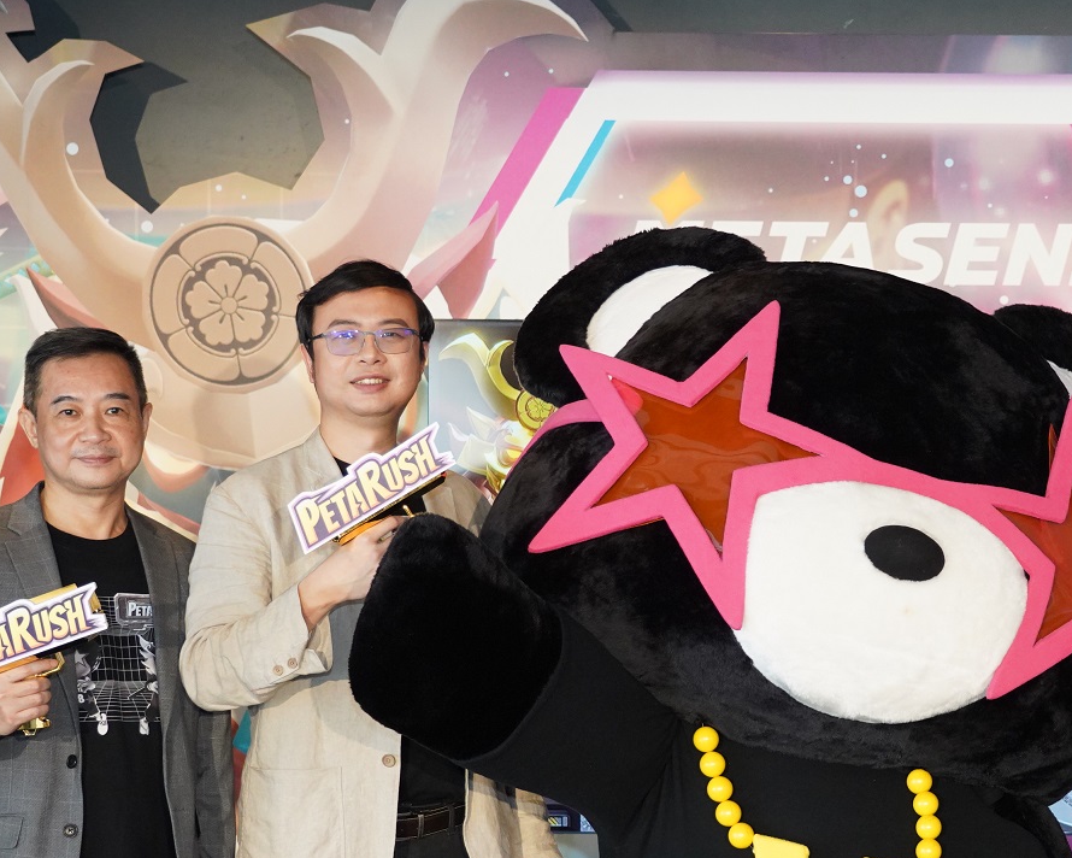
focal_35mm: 116
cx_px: 908
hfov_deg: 16.4
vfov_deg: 13.3
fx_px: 3680
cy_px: 635
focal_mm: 44
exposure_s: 1/250
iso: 1600
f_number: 4
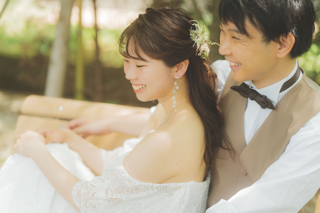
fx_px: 755
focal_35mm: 85
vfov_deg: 16.1
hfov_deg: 23.9
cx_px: 160
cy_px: 106
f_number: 2
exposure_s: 1/800
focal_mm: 85
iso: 200
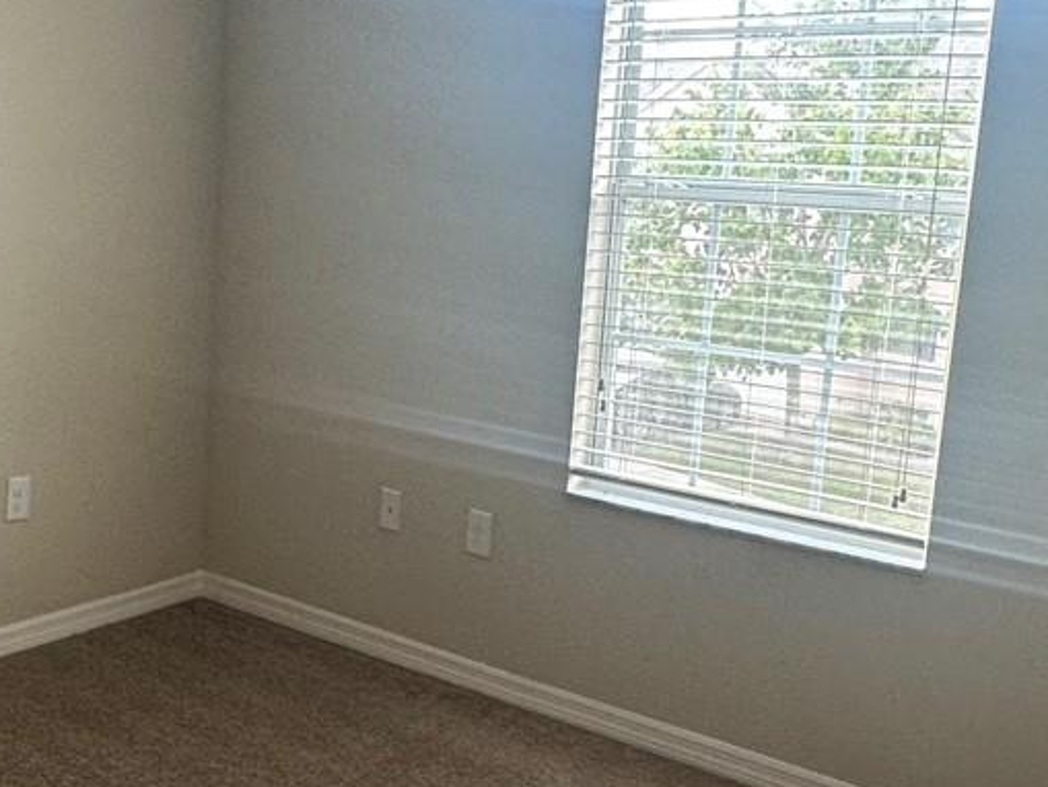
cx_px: 340
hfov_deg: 42.3
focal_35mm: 44
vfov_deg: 32.9
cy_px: 365
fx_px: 1332
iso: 160
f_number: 2.2
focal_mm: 2.22
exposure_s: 1/120
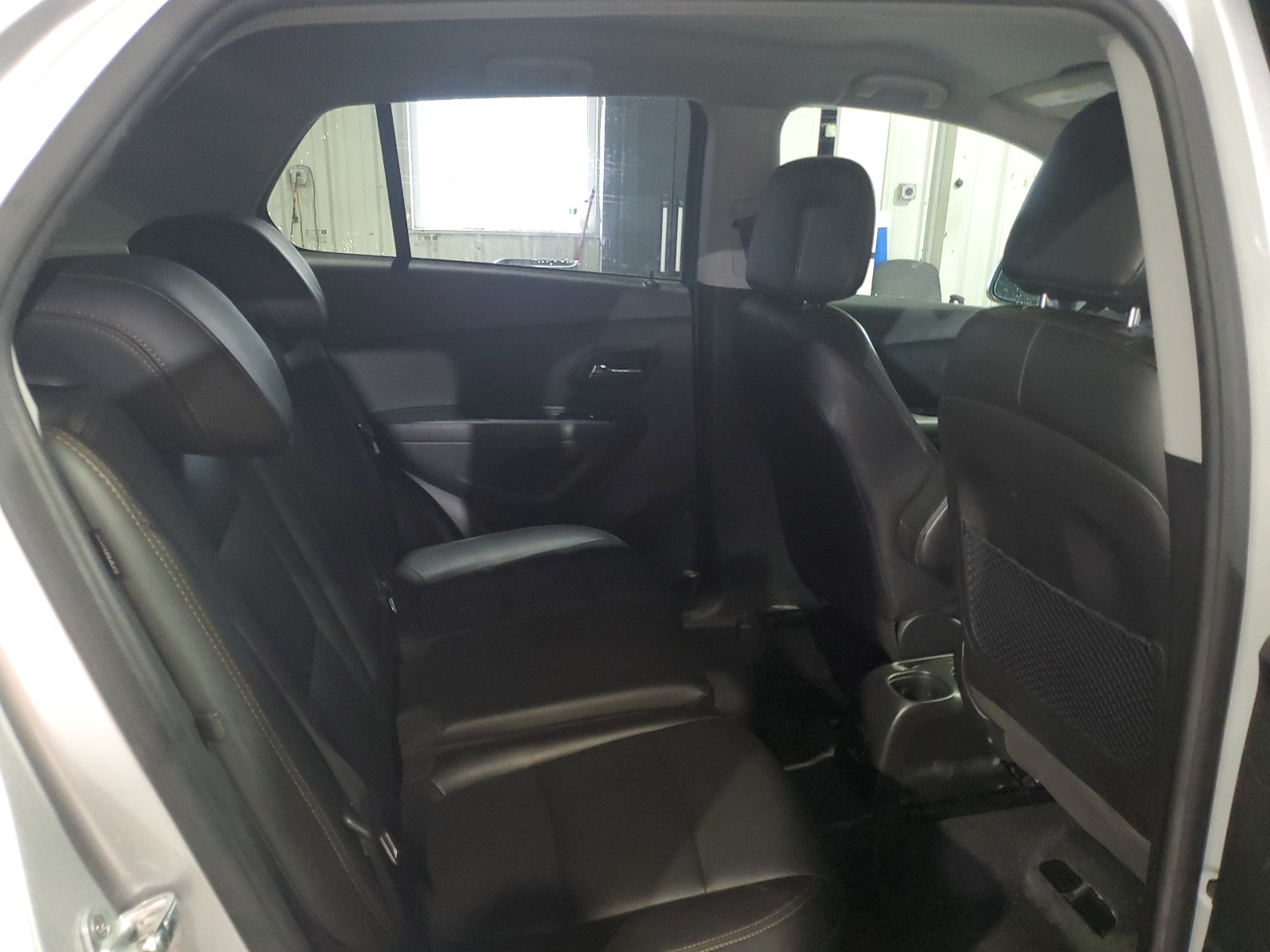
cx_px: 635
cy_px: 476
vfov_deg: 53.1
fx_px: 954
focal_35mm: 26
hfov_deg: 67.3
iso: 324
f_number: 1.5
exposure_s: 1/30
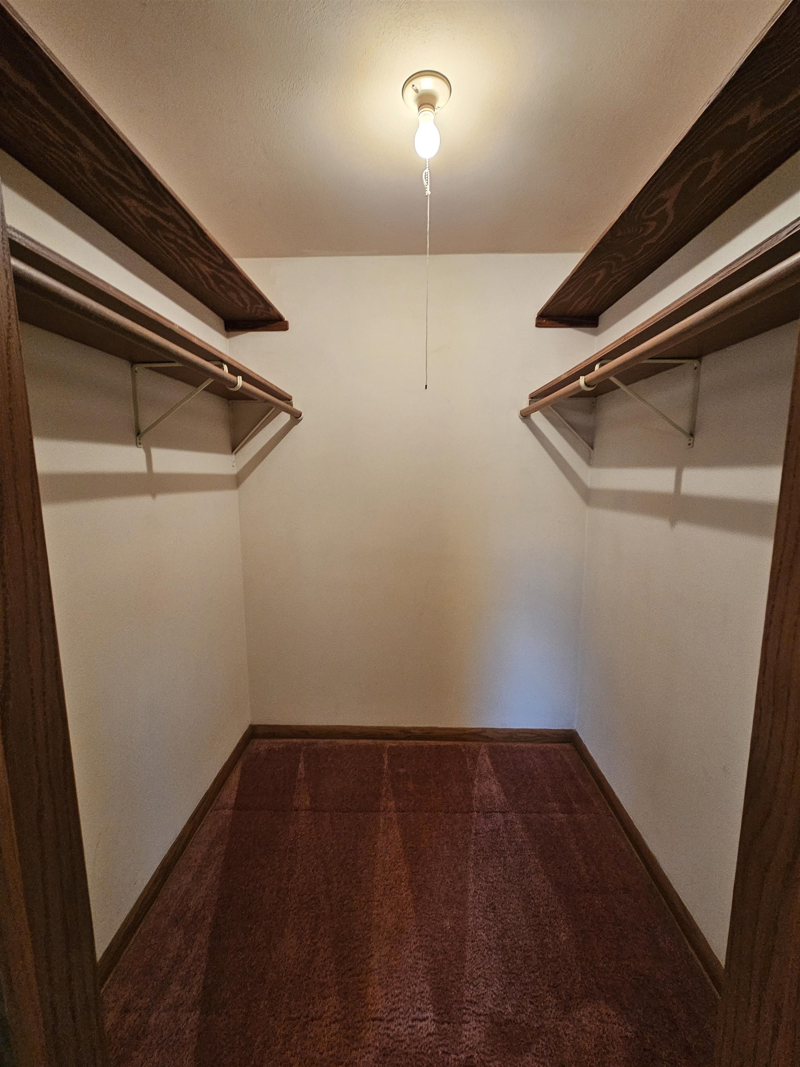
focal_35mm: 13
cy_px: 534
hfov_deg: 89.9
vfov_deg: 106.2
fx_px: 401
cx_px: 400
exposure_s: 1/30
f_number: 2.2
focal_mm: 2.2
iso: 320
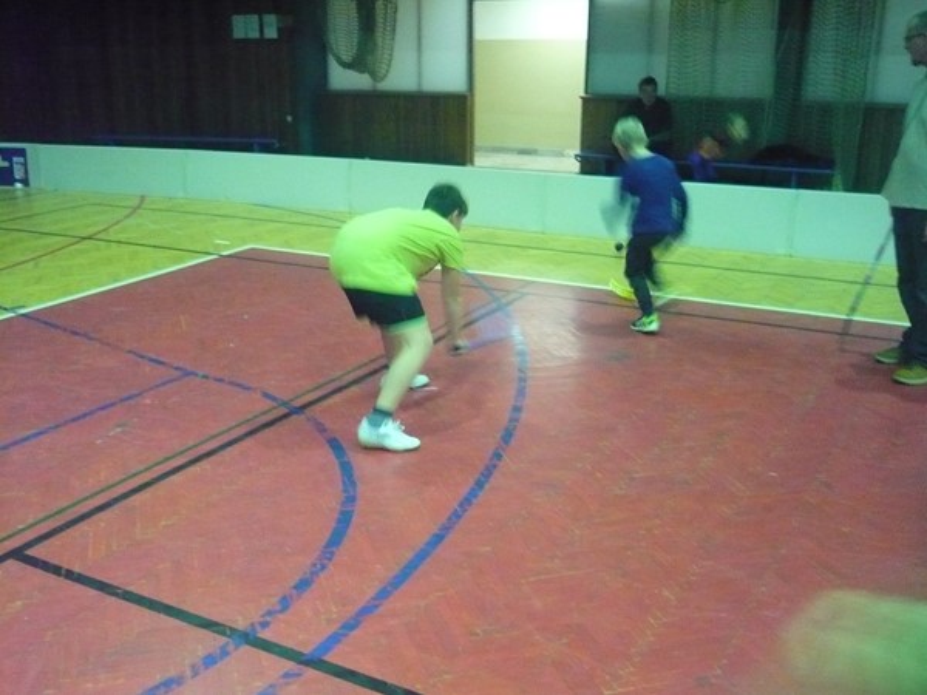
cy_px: 348
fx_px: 1071
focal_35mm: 40
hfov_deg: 46.8
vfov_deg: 36.0
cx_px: 464
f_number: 3
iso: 800
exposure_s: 1/15
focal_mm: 6.6
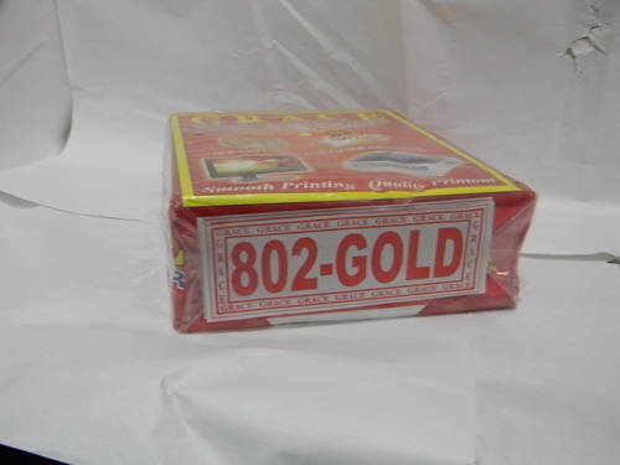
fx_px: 645
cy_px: 232
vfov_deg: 39.7
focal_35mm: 36
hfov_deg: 51.4
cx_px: 310
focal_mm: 6.4
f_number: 3.7
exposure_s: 1/26.1
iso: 400
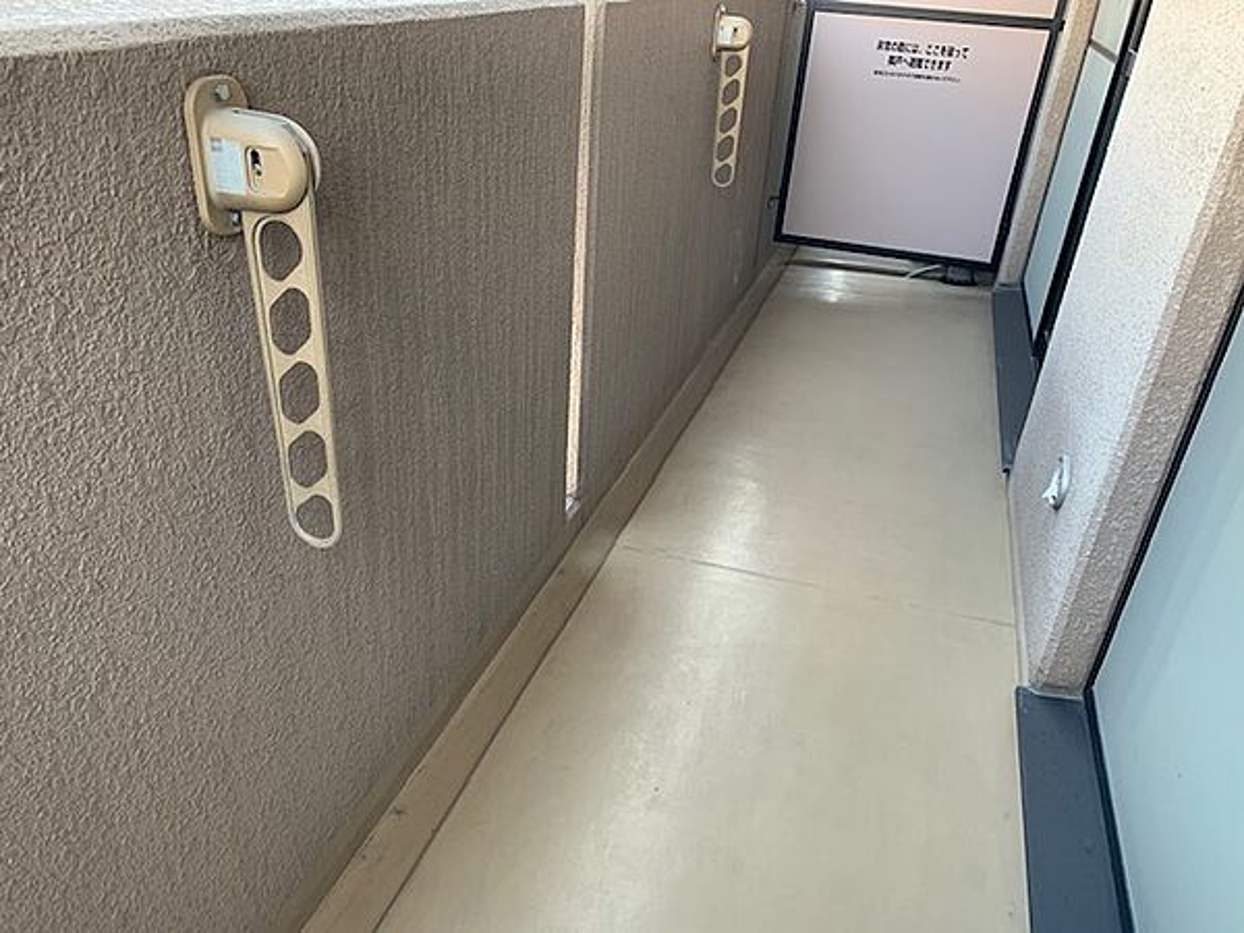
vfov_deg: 53.1
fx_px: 934
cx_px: 622
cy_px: 466
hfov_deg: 67.3
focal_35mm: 26
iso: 64
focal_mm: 4.25
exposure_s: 1/121
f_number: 1.8
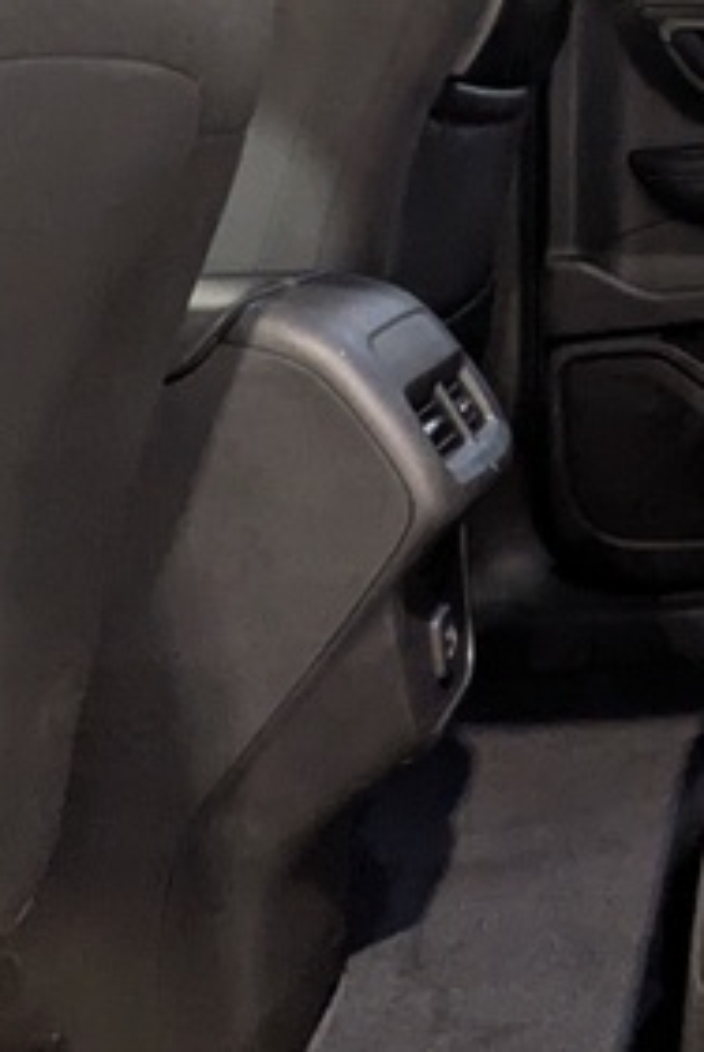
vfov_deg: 36.9
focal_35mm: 53
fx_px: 1551
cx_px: 1101
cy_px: 314
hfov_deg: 21.0
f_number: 2.2
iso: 76
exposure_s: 1/24
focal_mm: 1.83
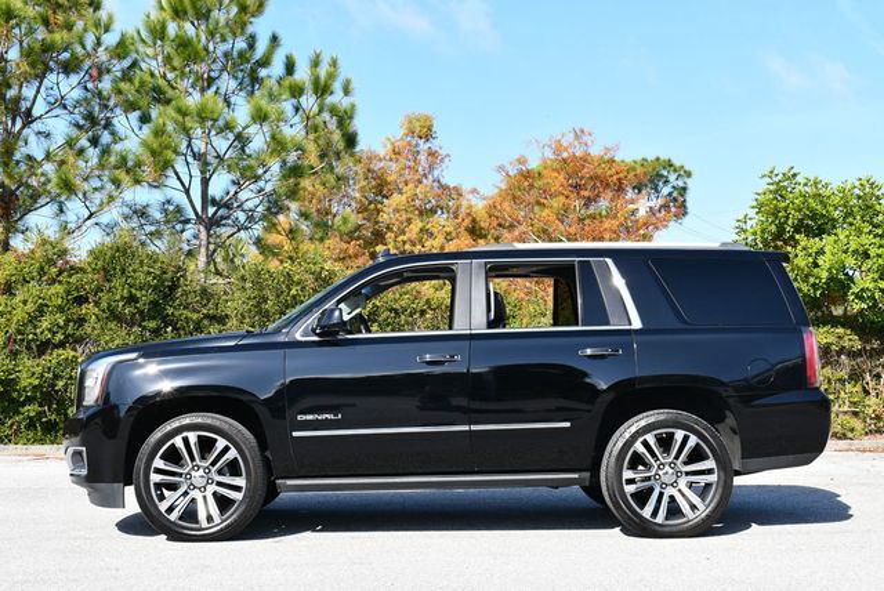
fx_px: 1376
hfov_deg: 35.6
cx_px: 442
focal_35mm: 56
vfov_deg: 24.2
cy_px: 296
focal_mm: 28
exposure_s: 1/250
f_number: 8
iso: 160
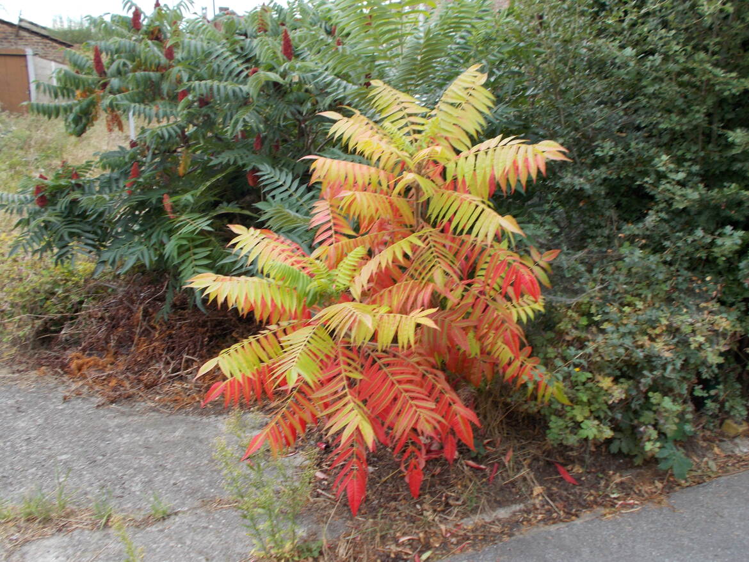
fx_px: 736
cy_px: 281
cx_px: 374
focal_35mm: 34
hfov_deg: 53.9
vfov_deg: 41.8
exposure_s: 1/40
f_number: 3.6
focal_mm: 6
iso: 80
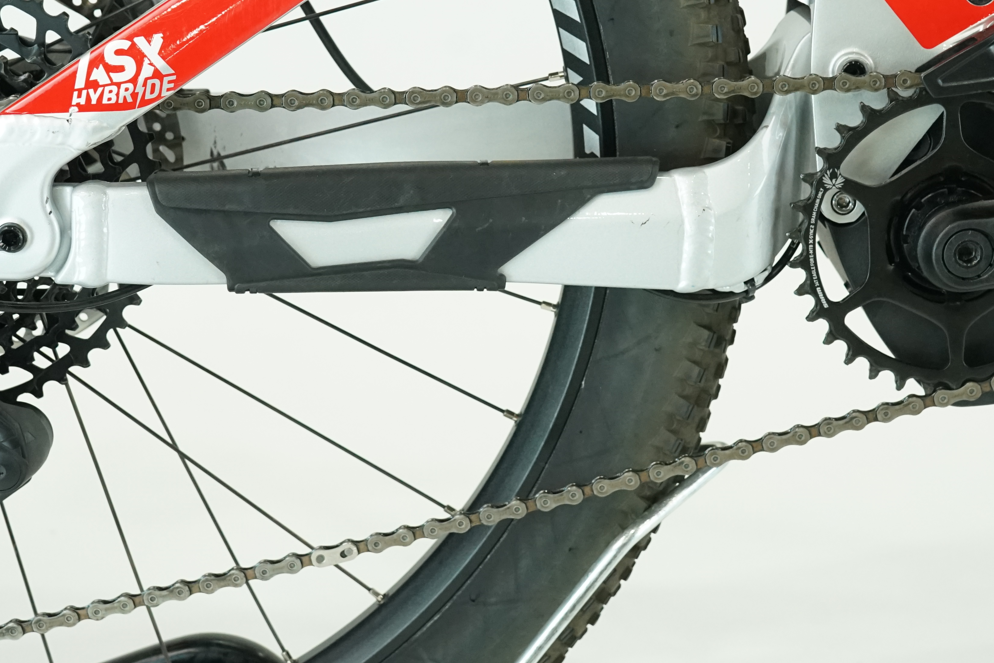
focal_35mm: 73
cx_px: 538
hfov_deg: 27.7
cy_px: 194
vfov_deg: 18.6
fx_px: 2015
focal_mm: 40
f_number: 6.3
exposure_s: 1/200
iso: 2500
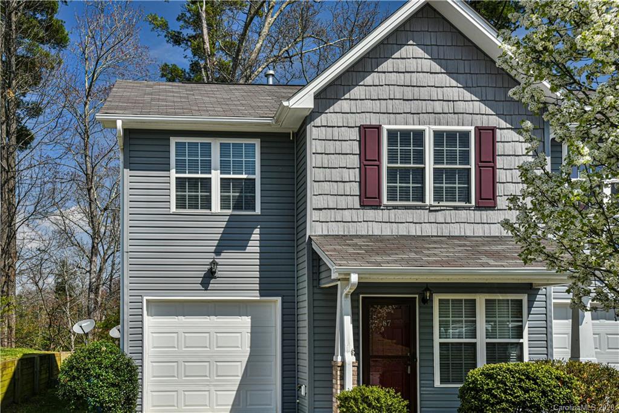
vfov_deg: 35.1
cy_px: 206
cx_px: 310
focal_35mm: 38
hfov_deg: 50.7
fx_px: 653
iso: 400
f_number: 10
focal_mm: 38
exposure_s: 1/400
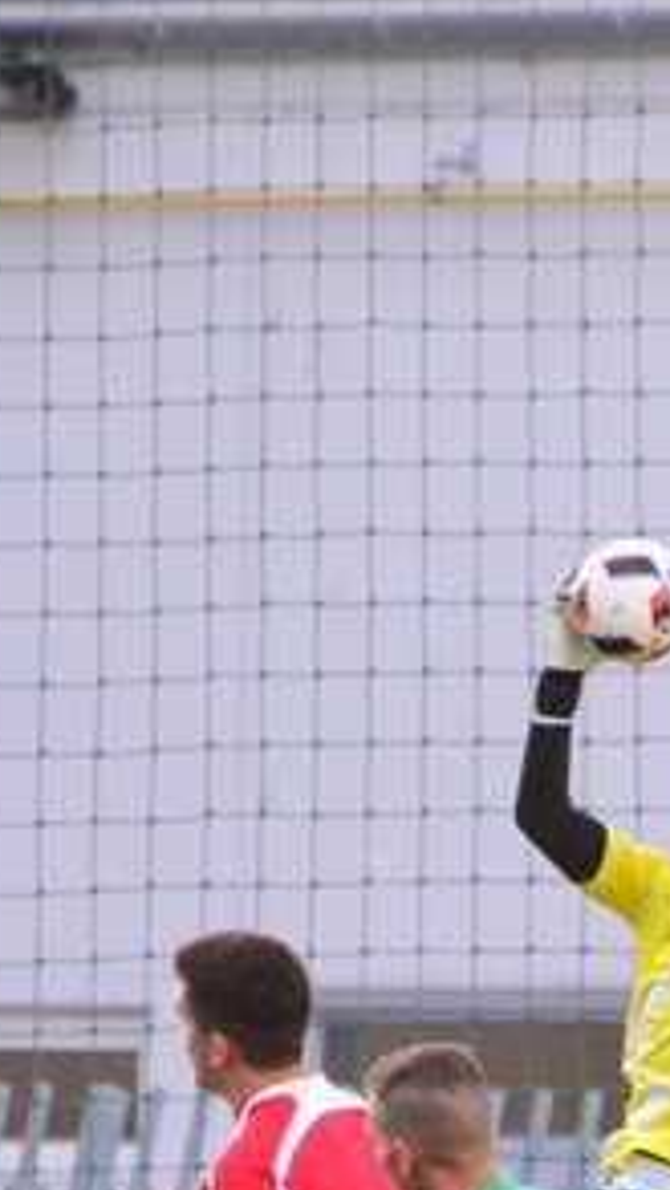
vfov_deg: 1.9
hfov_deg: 1.1
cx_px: 845
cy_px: 995
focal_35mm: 1115
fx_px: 35185
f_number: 5.6
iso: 4000
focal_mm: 260
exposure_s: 1/1000
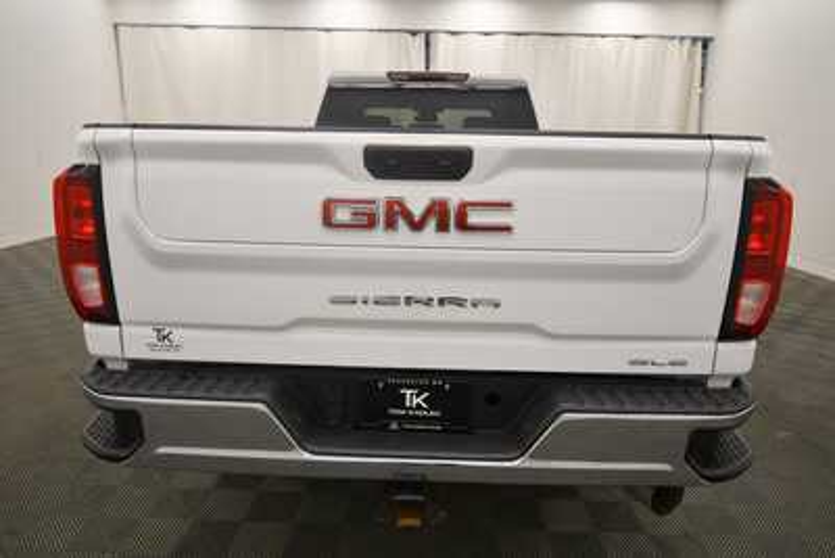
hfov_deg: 78.6
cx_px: 418
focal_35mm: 22
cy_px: 279
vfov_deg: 57.3
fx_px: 510
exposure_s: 1/250
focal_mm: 15
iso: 720
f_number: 5.3
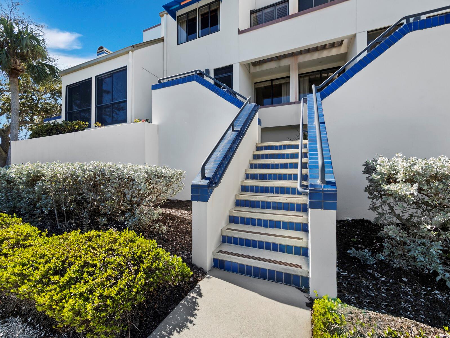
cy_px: 169
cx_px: 225
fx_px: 182
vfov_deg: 85.7
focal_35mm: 14
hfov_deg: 102.0
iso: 320
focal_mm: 7
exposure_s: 1/80
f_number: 13
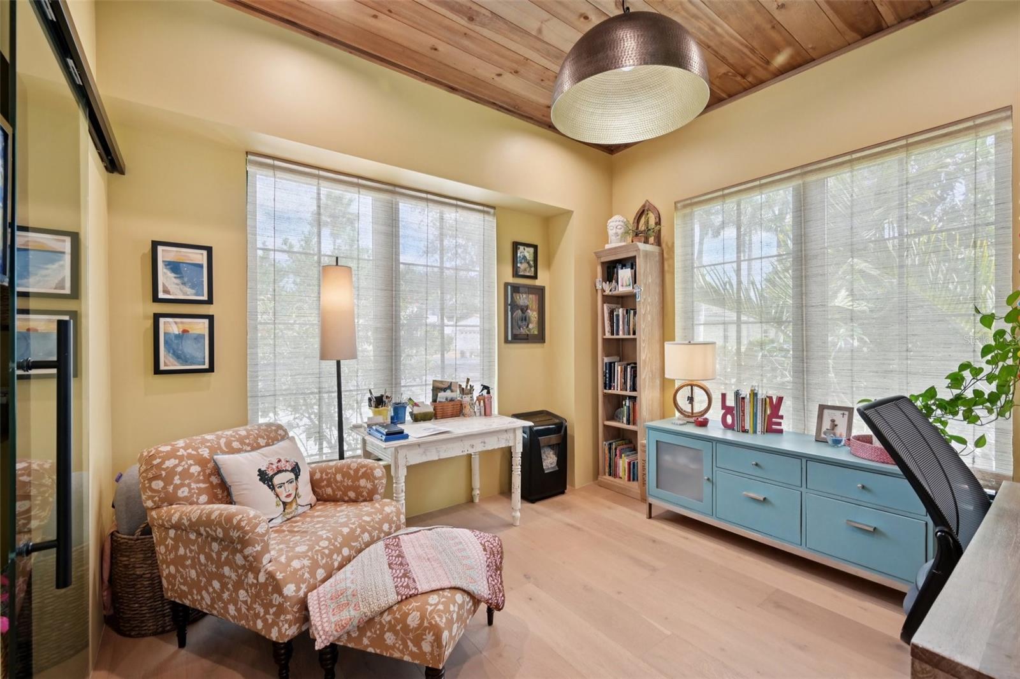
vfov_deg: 77.3
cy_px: 340
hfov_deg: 100.4
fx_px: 425
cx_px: 510
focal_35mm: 15
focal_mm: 15
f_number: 8
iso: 400
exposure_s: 1/80
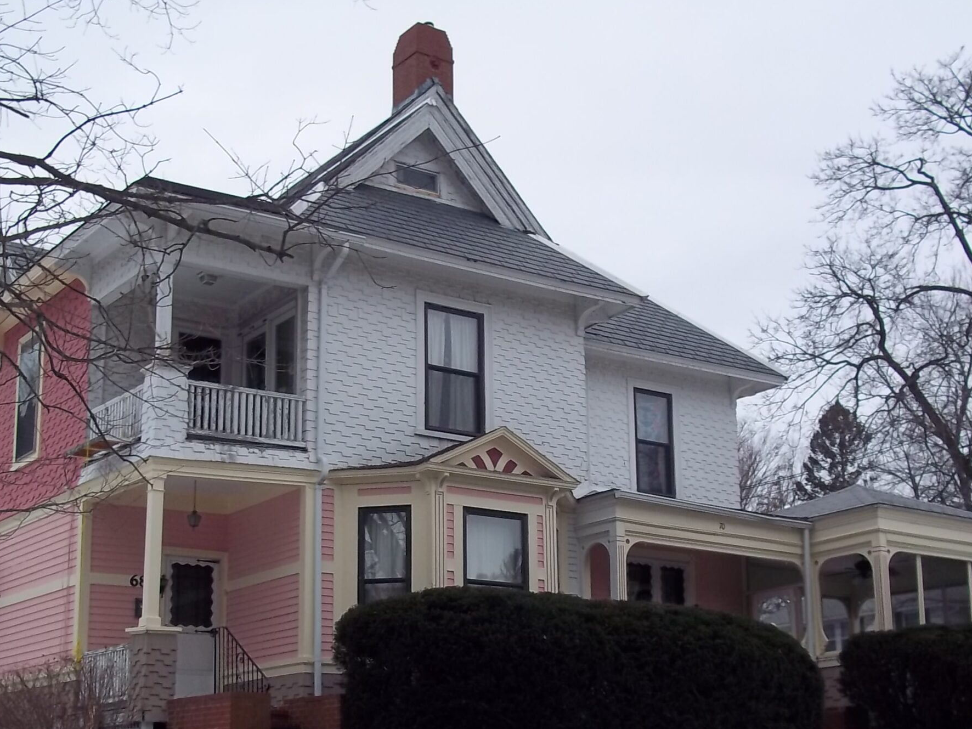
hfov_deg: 36.8
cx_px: 467
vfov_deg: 27.9
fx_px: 1460
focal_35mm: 52
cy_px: 481
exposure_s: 1/100
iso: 80
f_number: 8
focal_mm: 6.5
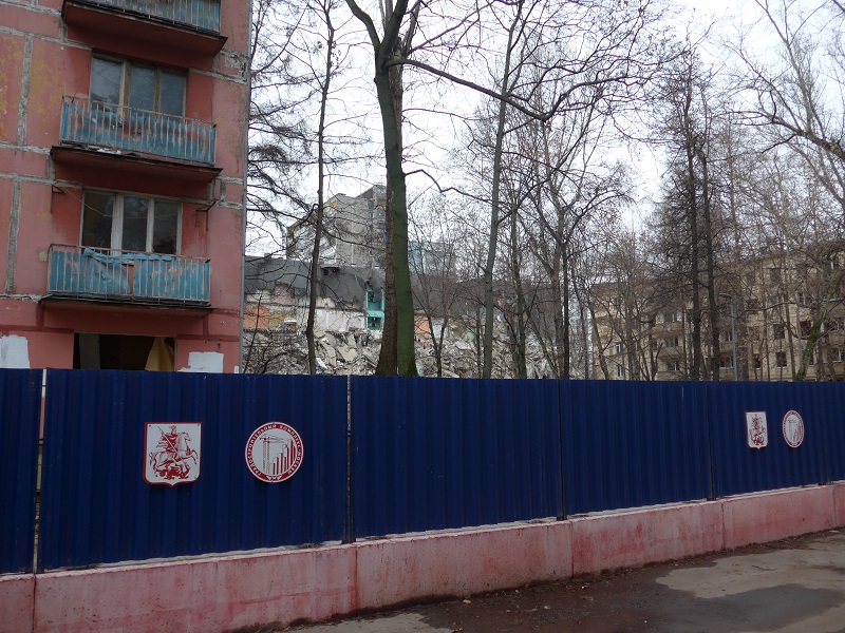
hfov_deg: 63.4
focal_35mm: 28
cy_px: 316
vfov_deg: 49.7
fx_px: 683
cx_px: 422
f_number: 2
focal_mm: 6
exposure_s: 1/125
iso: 80
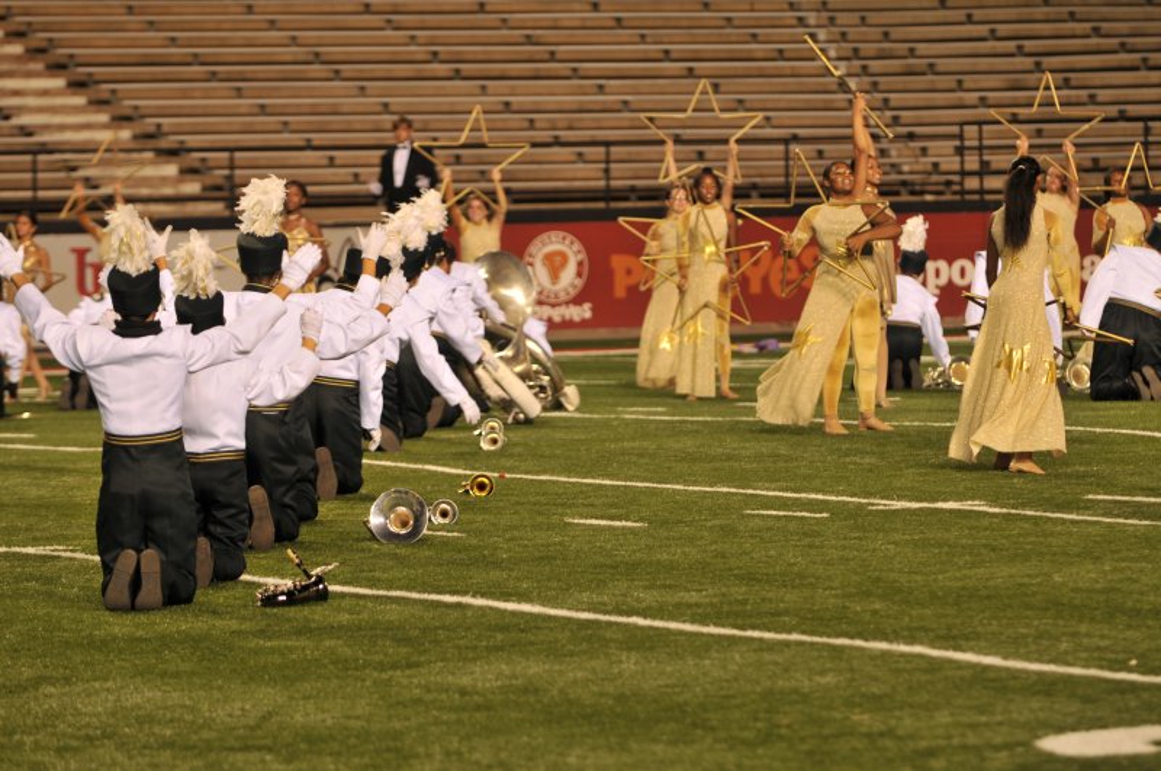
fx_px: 6280
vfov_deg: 7.0
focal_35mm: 195
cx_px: 580
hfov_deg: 10.6
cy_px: 386
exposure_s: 1/100
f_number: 2.8
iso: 200
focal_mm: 130
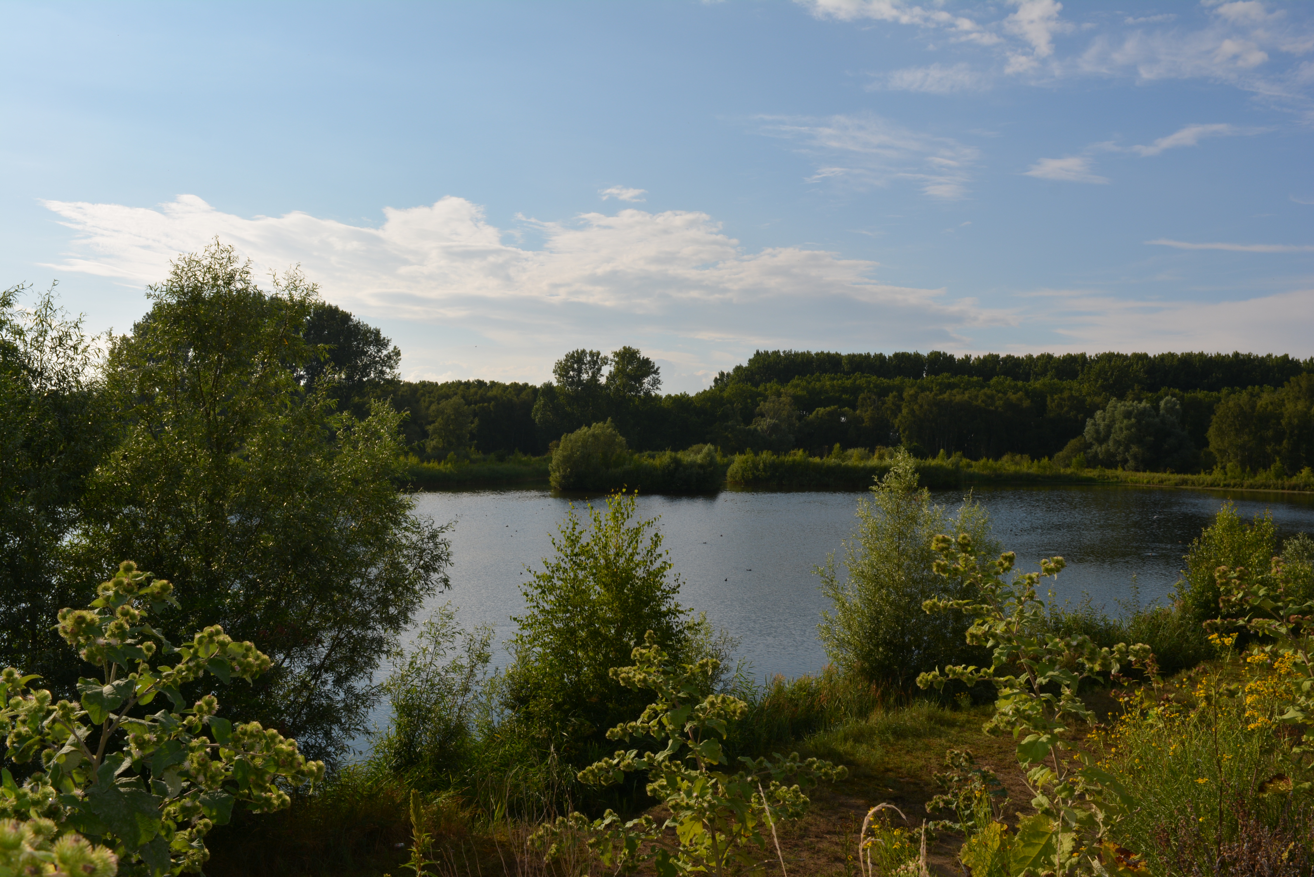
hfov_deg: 59.5
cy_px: 438
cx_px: 657
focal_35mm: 32
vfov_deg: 41.7
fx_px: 1150
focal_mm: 21
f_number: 13
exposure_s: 1/200
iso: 100
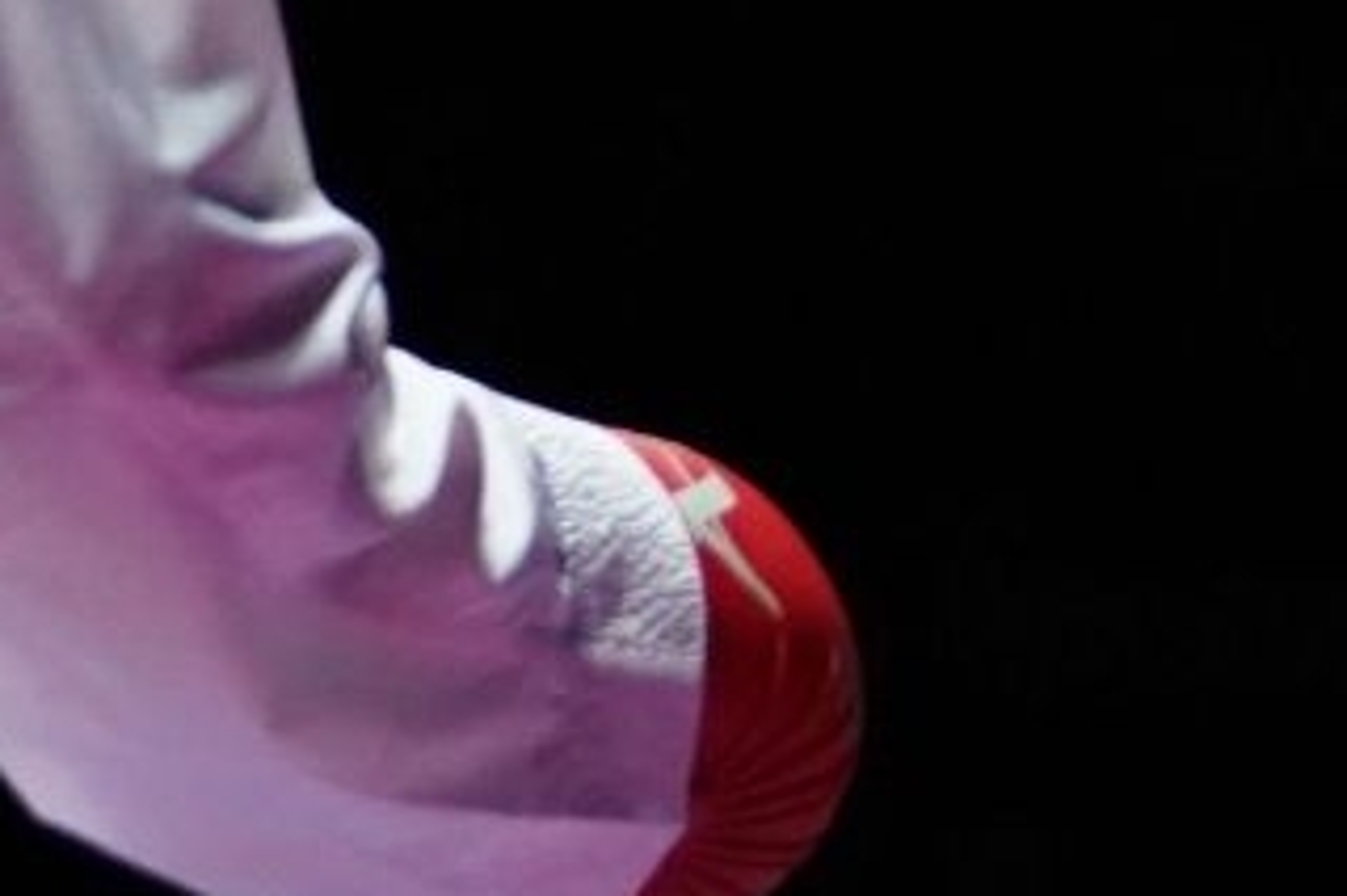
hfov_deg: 1.5
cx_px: 3368
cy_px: 492
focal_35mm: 1334
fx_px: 49886
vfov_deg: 1.0
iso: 4000
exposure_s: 1/1000
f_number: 2.8
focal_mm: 158
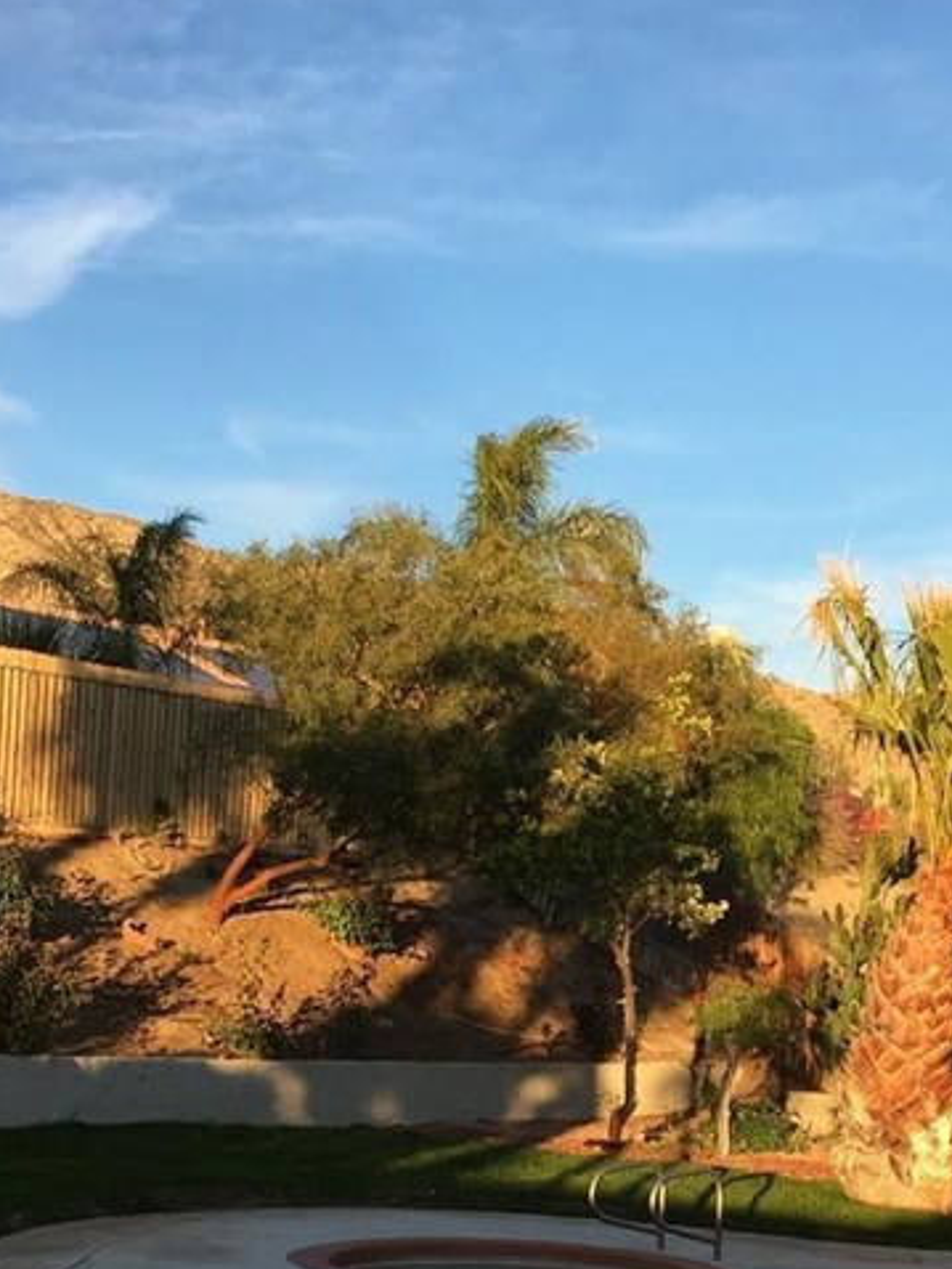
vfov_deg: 30.9
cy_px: 876
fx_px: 2271
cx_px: 709
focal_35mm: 62
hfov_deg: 23.4
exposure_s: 1/499
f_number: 2.2
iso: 25
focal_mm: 4.15
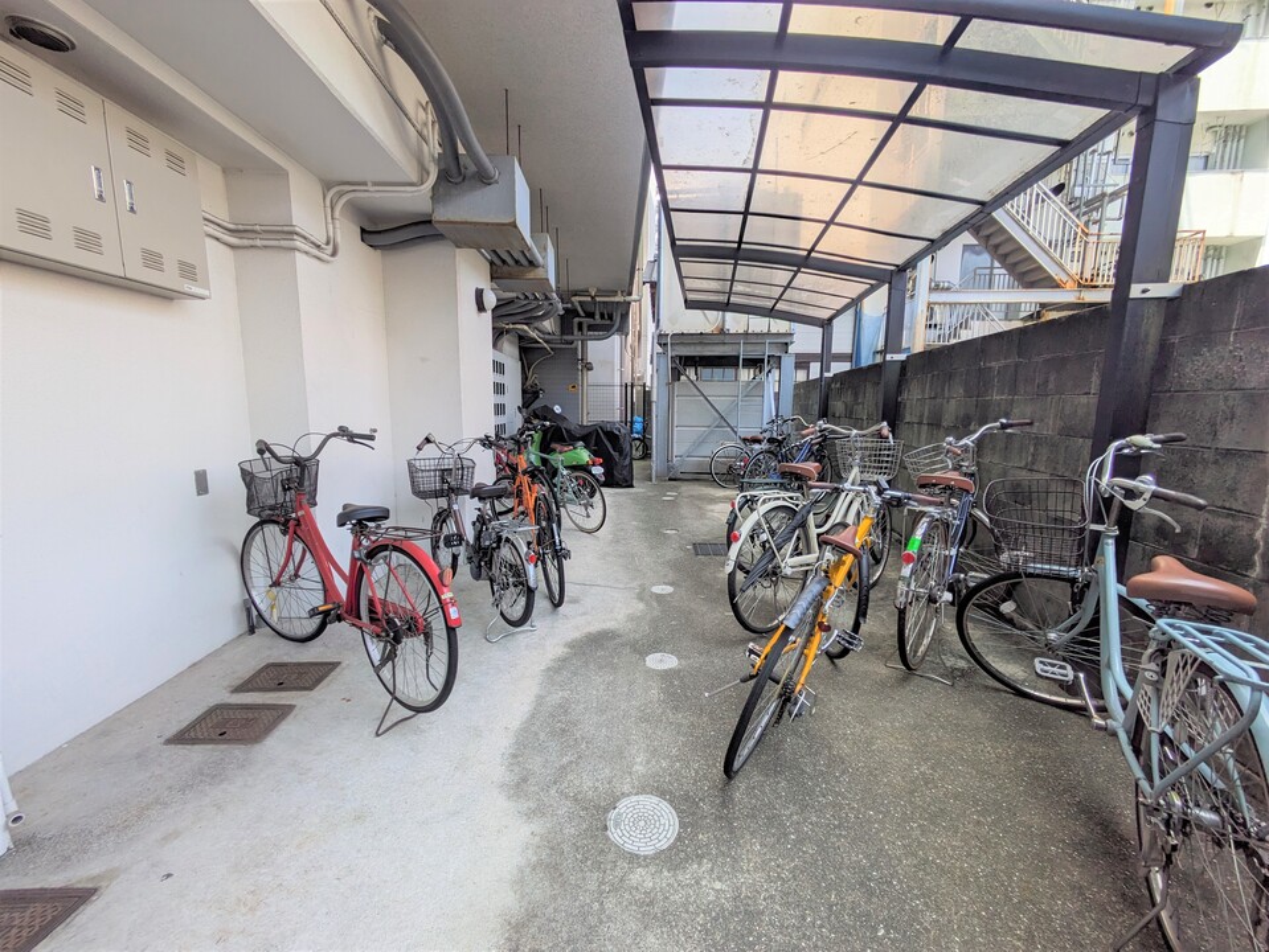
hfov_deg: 102.0
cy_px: 476
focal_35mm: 14
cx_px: 634
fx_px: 513
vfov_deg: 85.7
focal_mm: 1.83
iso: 47
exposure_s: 1/417
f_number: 2.2
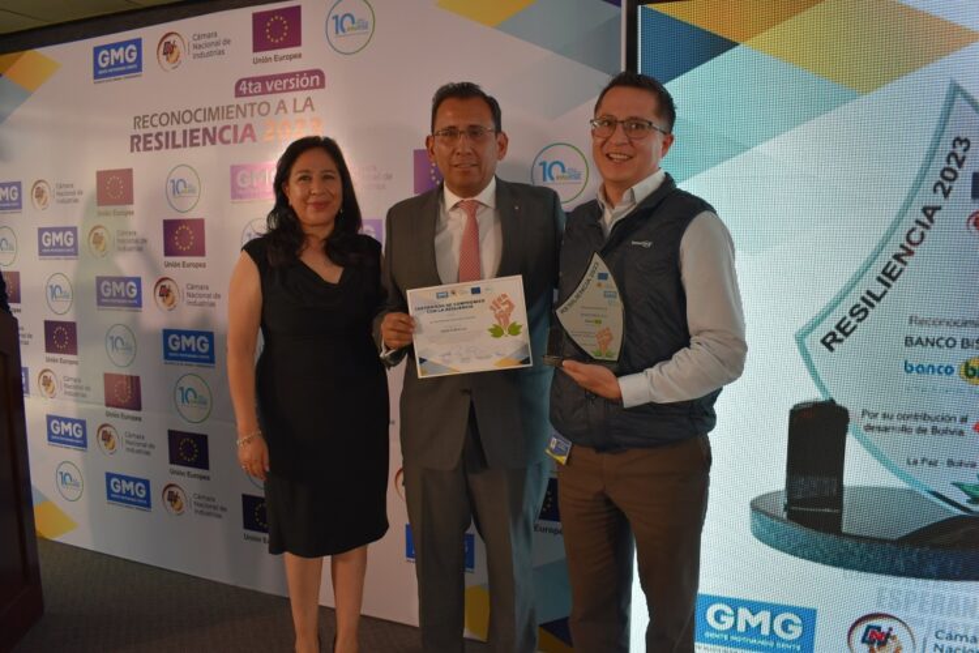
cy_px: 326
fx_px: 734
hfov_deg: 67.4
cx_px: 490
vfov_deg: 47.9
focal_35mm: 27
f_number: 4
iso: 400
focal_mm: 18
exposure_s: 1/60
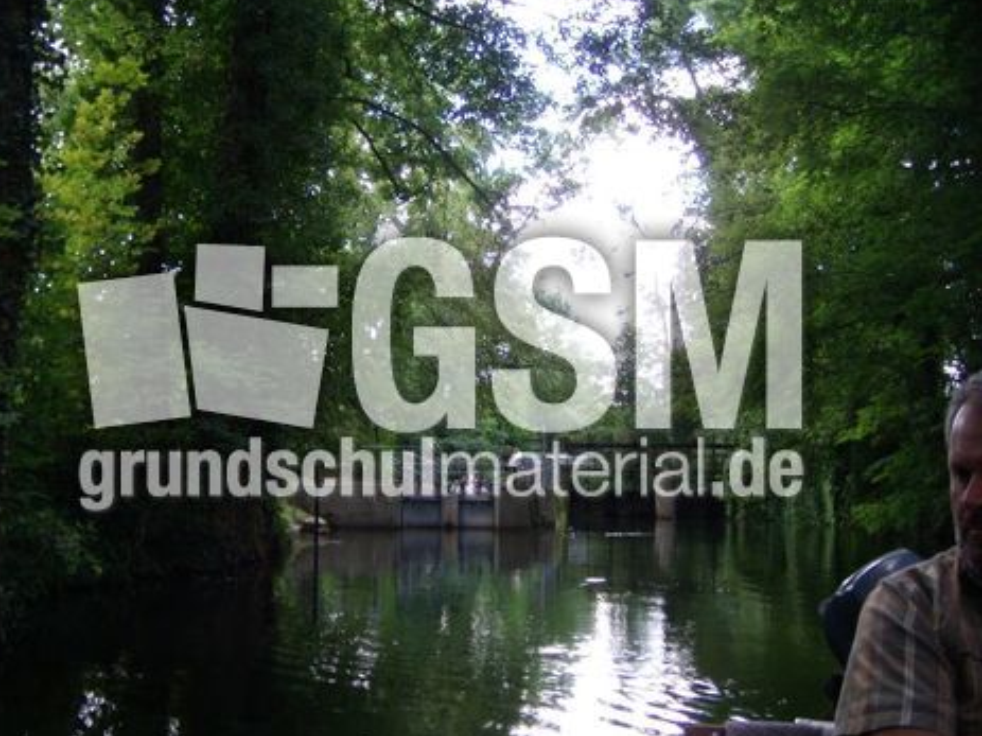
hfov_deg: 44.7
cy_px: 373
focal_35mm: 42
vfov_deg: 34.3
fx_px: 1191
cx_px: 441
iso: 72
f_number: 3.5
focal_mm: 6.4
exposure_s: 1/30.3
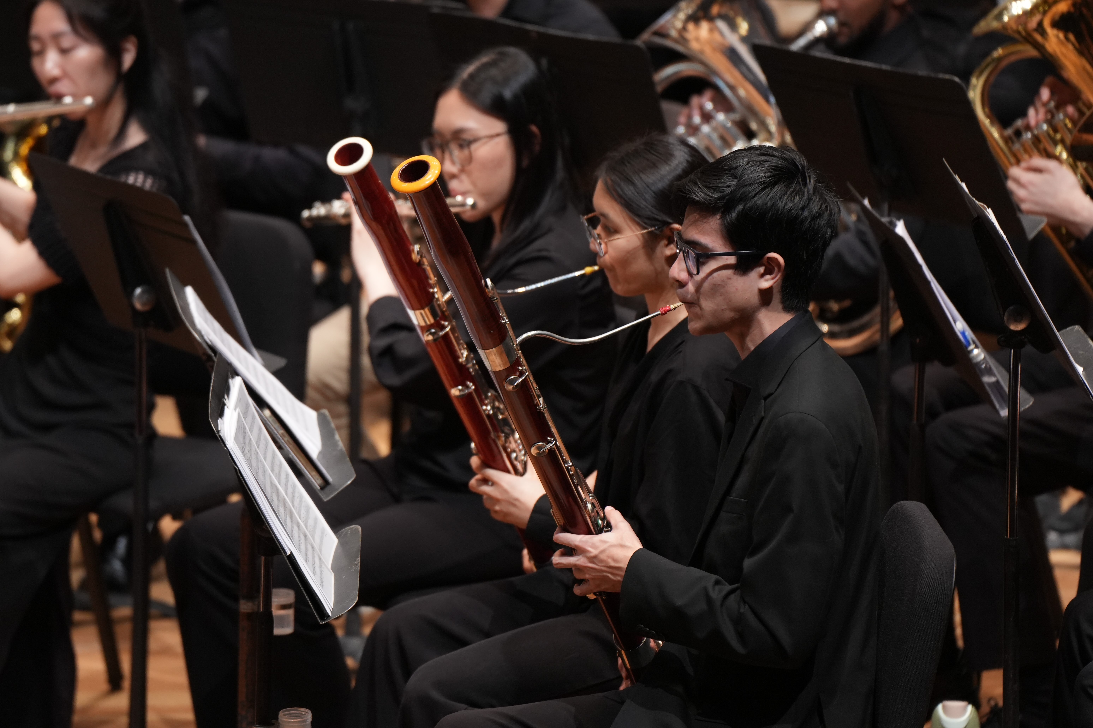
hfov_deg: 7.6
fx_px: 8197
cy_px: 364
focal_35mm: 270
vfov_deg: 5.1
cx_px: 546
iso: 1000
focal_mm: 180
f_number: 2.8
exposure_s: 1/100
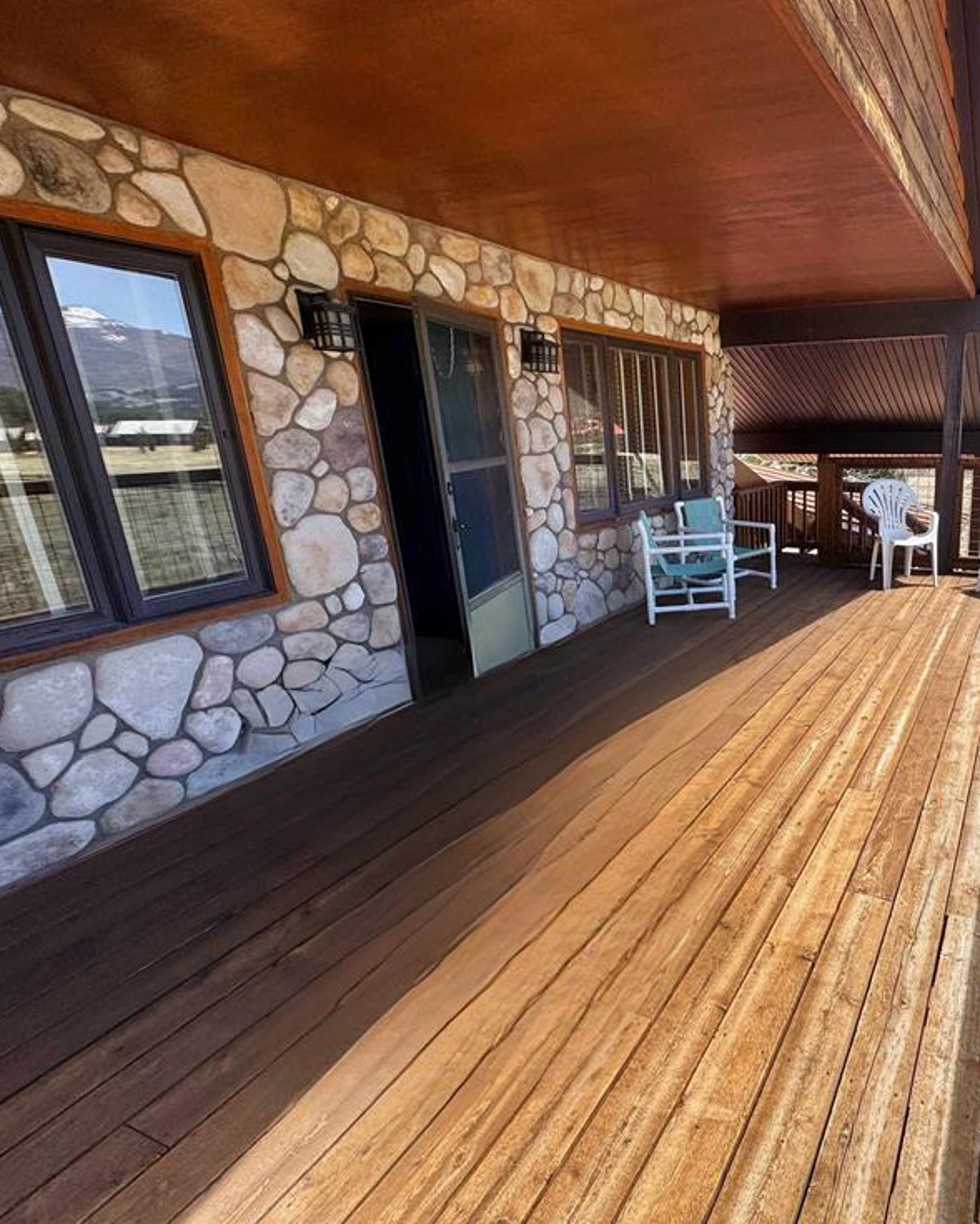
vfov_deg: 83.3
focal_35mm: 19
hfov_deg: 64.3
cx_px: 790
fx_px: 689
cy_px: 614
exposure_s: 1/515
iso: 40
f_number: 2.2
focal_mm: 2.22
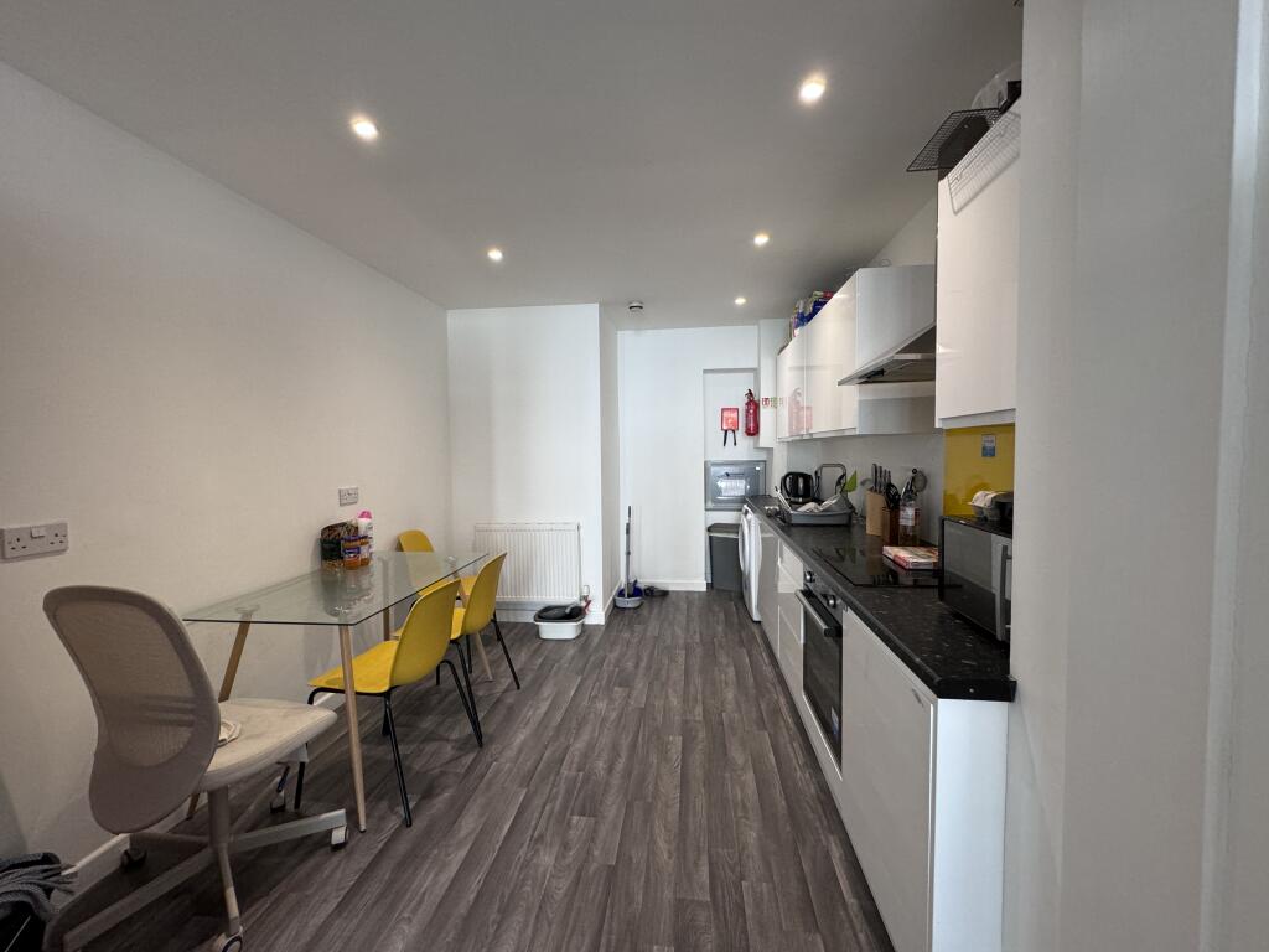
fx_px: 513
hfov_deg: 102.1
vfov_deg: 85.7
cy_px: 476
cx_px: 634
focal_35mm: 14
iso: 250
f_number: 2.2
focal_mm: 2.22
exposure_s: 1/100
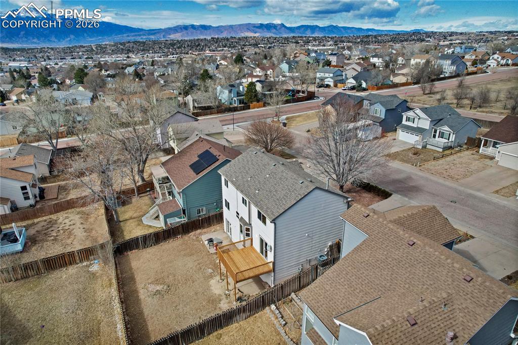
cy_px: 172
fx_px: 316
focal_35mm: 22
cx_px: 259
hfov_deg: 78.6
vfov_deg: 57.2
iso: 400
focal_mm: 8.38
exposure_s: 1/3200
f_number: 2.8
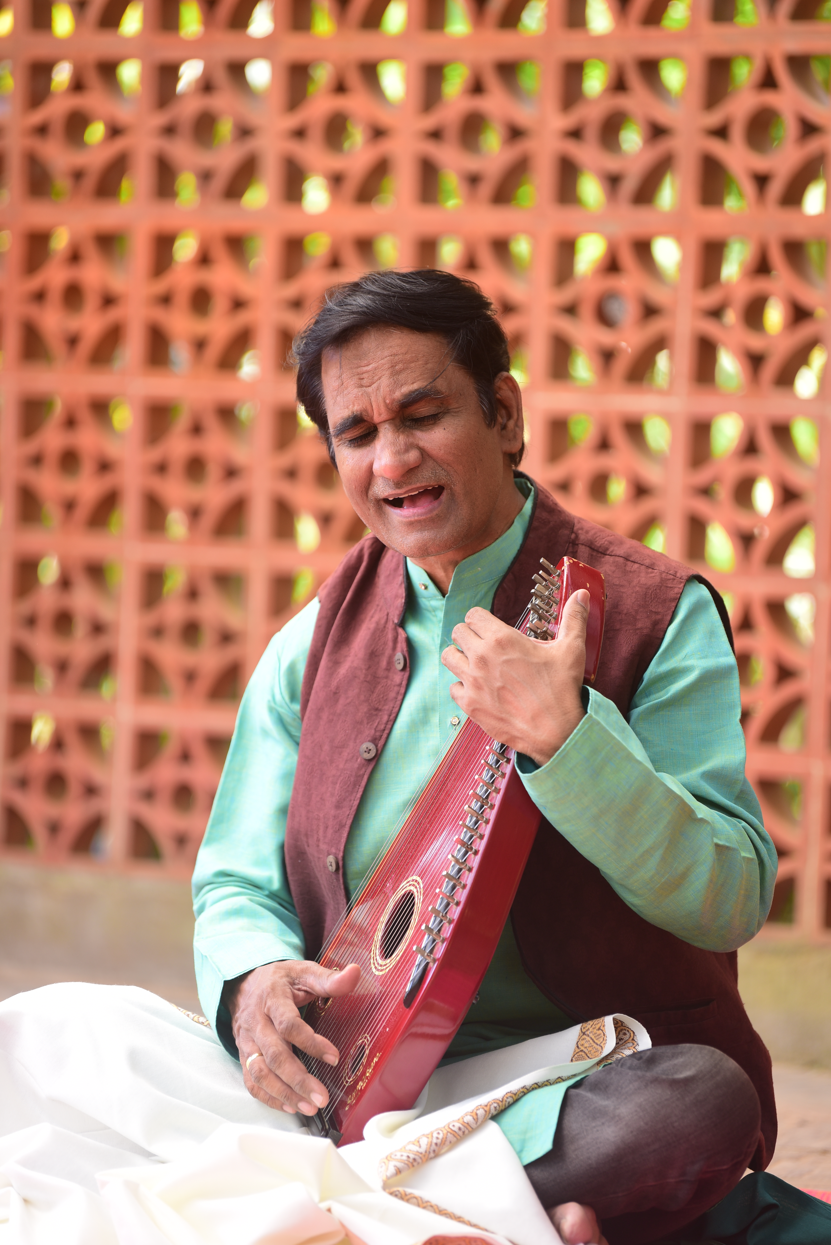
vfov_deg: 12.1
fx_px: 5880
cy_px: 622
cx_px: 416
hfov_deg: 8.1
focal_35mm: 170
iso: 200
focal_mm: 170
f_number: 2.8
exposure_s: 1/160
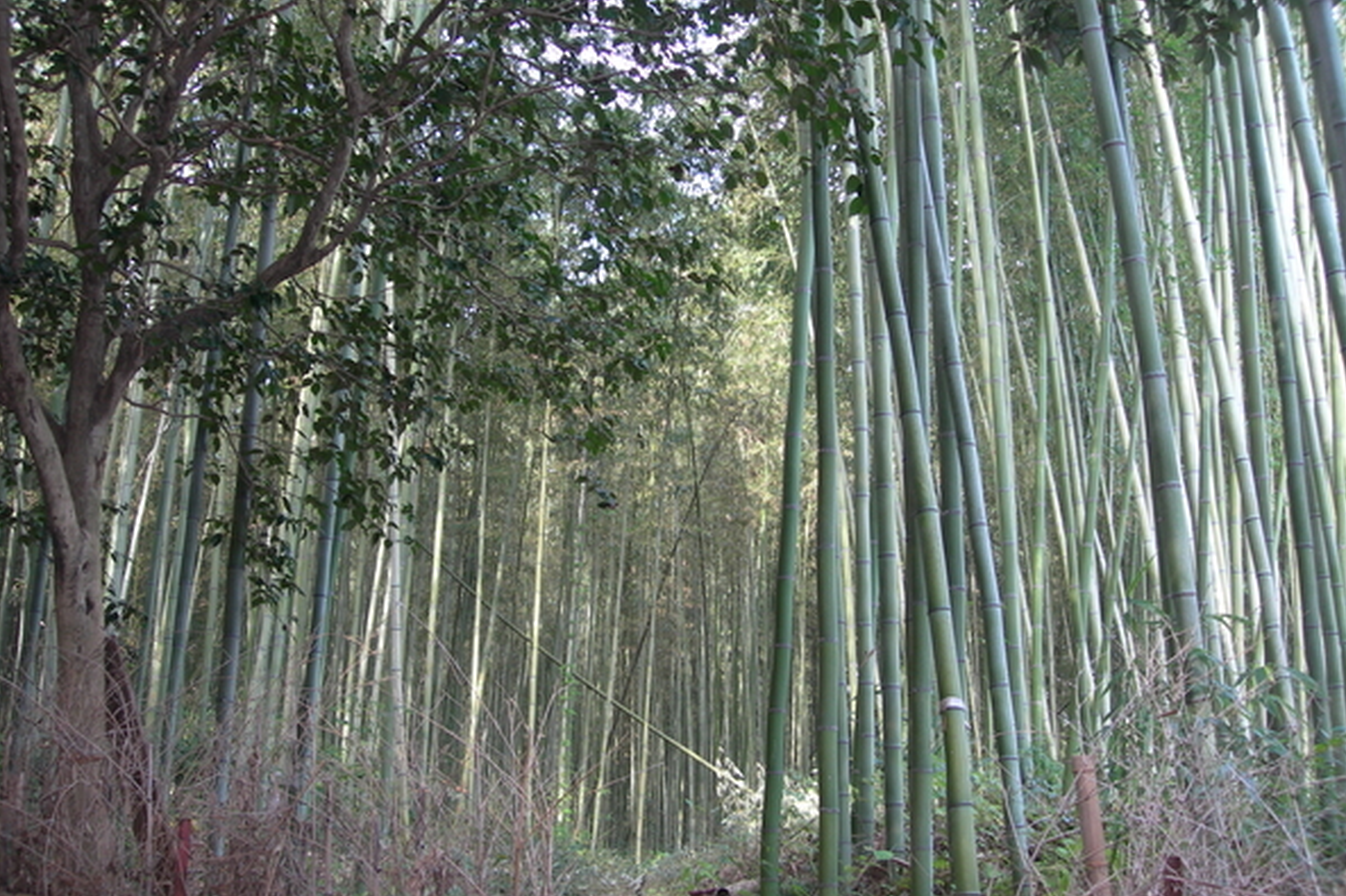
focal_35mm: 40
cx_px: 670
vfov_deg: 33.4
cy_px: 460
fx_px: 1495
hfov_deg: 48.5
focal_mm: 7.8
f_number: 2.8
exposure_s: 1/30
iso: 53
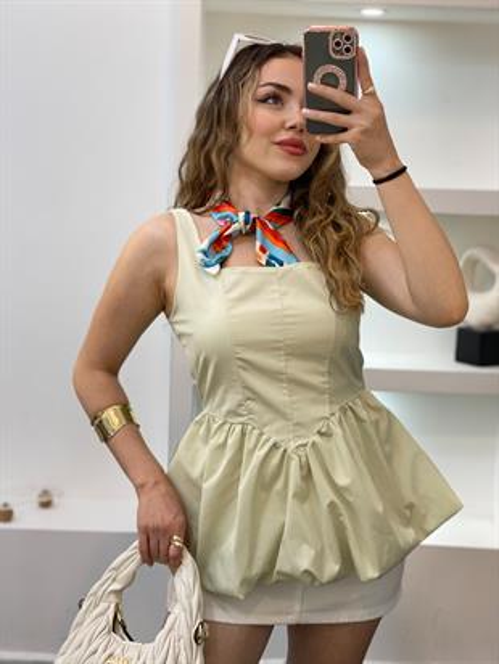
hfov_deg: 28.0
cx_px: 250
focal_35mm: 52
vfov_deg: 36.8
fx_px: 999
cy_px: 332
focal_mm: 6
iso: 100
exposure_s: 1/100
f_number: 2
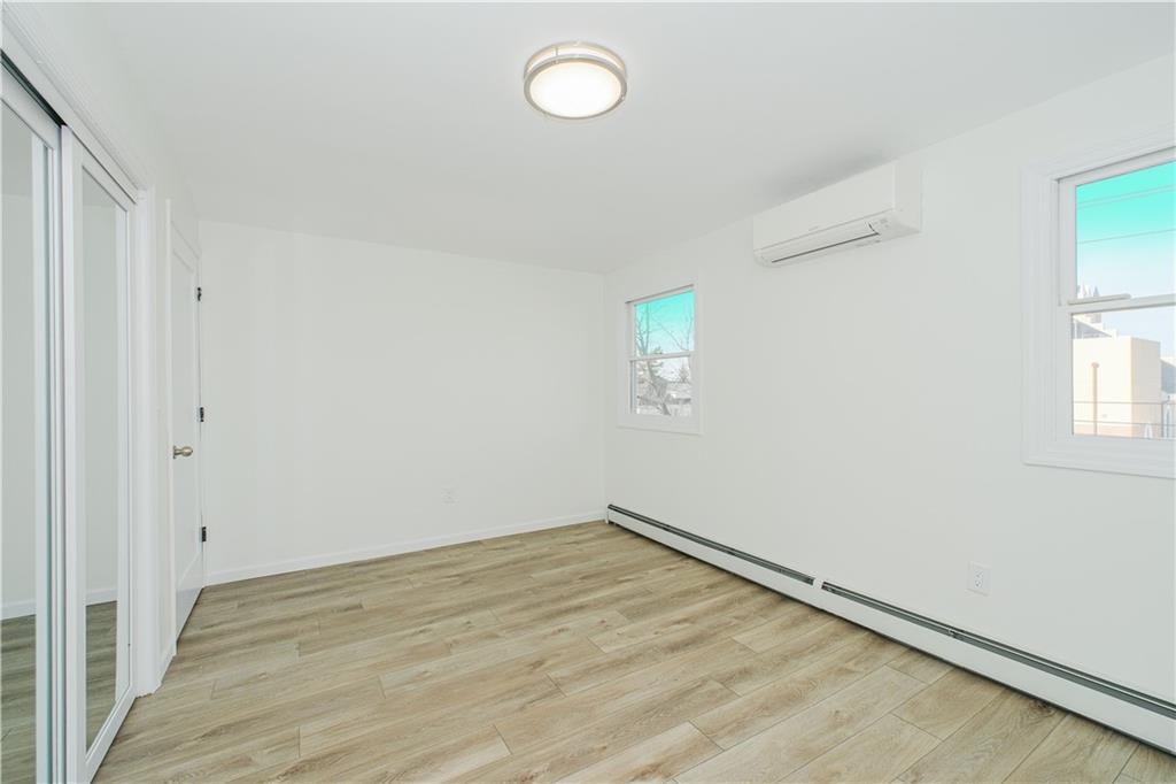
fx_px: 490
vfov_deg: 77.3
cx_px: 588
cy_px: 392
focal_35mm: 15
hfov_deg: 100.4
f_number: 8
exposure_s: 1/125
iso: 500
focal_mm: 10
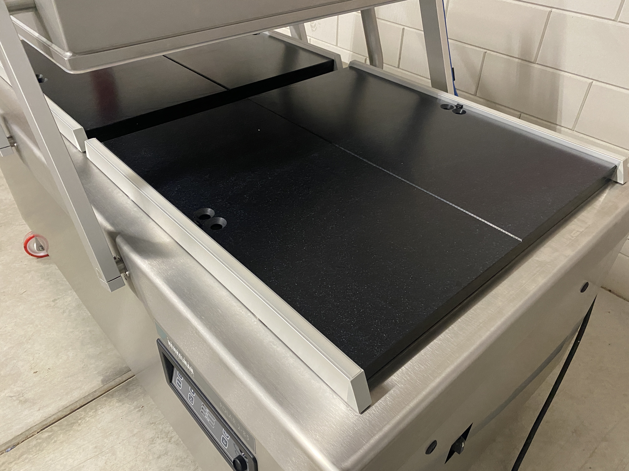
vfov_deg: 53.1
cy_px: 236
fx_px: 472
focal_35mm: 26
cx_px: 314
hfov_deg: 67.3
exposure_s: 1/33
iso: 500
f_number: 1.8
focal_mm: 4.25
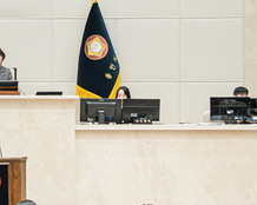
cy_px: 73
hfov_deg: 18.0
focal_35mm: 104
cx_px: -8
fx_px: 790
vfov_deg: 14.8
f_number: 4
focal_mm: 35
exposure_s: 1/250
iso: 3200
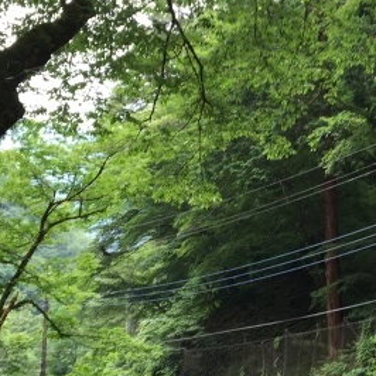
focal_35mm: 77
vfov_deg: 22.4
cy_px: 229
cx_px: 280
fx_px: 946
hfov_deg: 22.3
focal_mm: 4.15
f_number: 2.2
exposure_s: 1/120
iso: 25
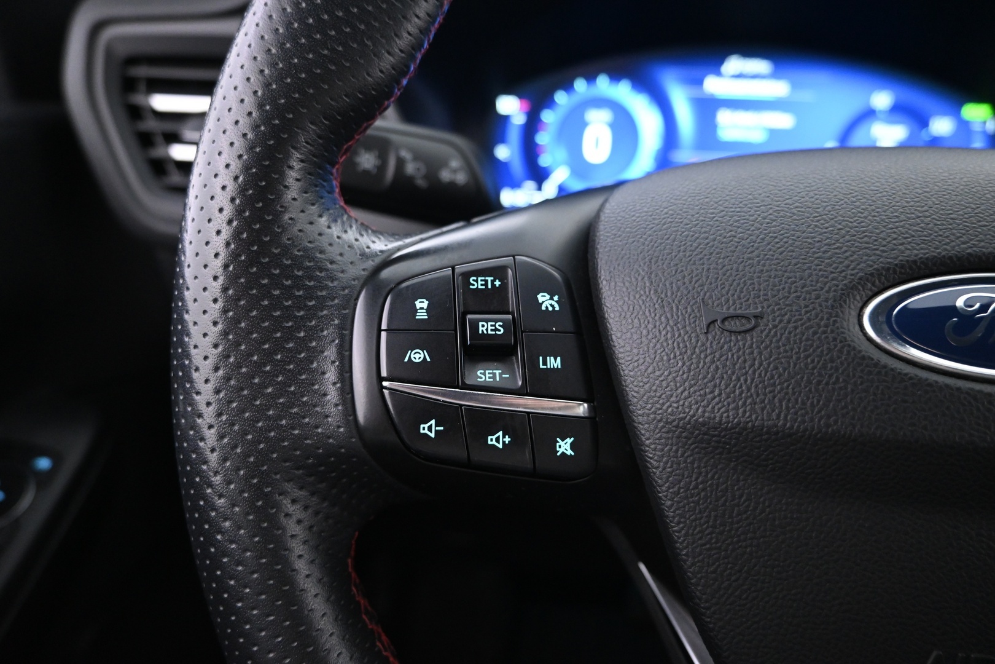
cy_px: 332
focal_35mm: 24
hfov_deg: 73.7
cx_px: 498
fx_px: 663
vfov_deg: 53.1
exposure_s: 1/20
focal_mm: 16
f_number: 3.5
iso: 2500
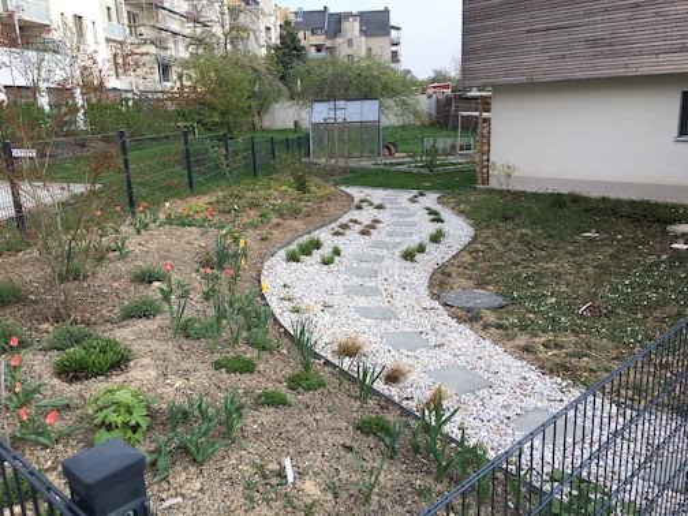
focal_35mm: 29
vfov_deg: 48.2
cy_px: 258
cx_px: 344
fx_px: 576
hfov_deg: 61.7
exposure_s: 1/349
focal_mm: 4.15
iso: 25
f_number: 2.2
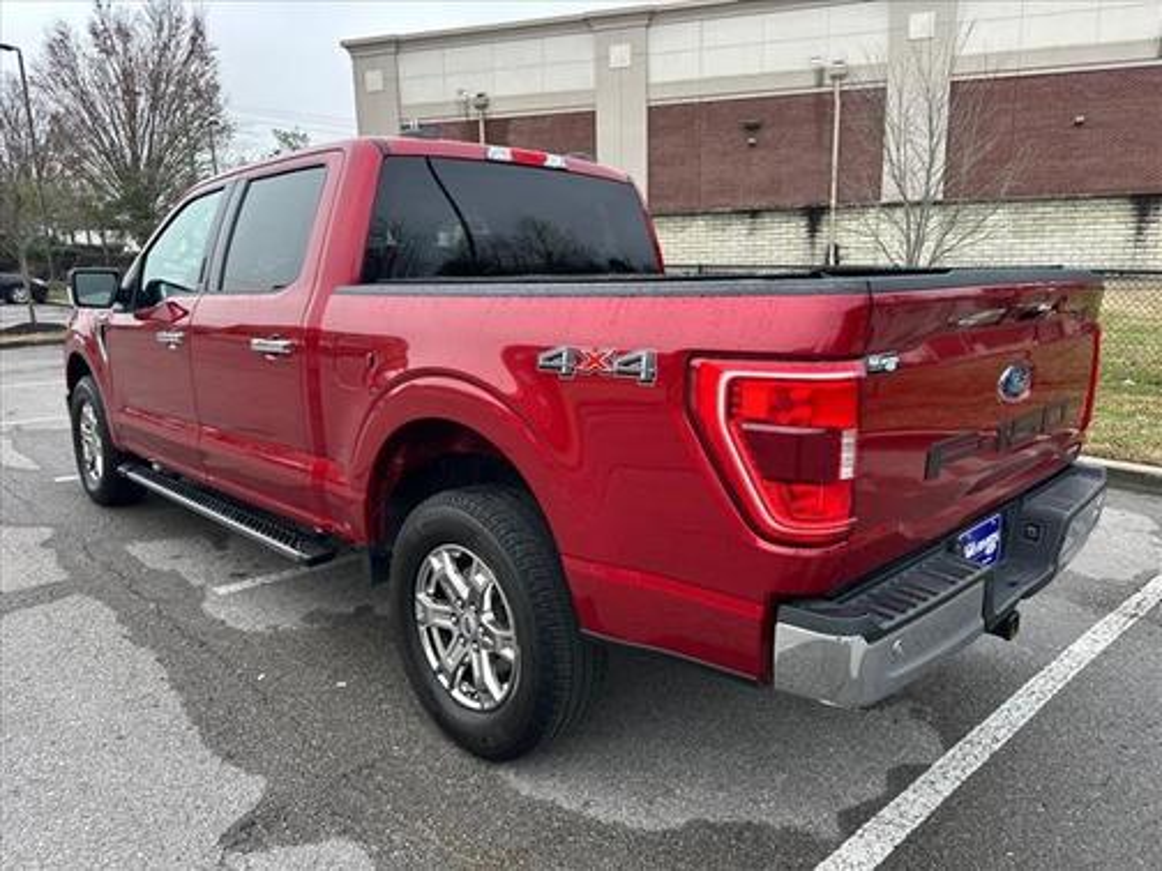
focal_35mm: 24
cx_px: 581
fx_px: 806
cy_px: 436
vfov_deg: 56.8
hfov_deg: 71.6
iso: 80
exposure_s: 1/121
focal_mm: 6.86
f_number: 1.78
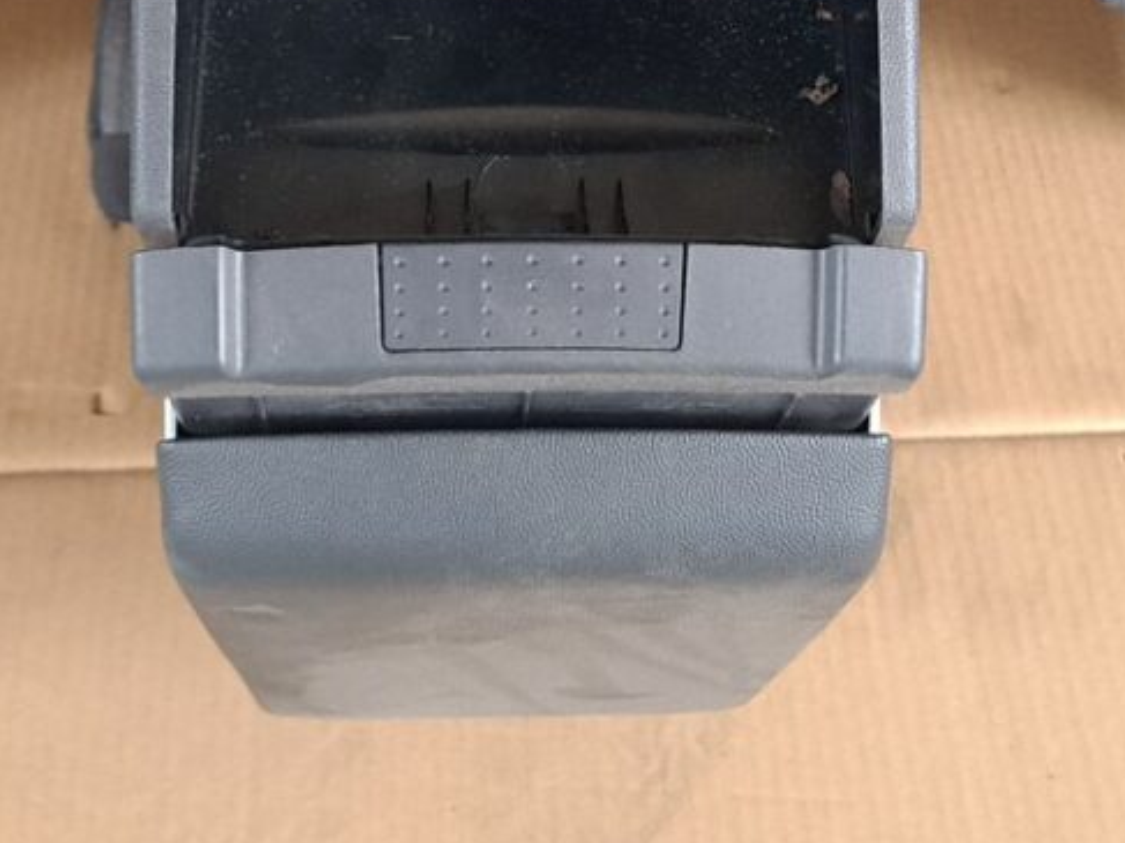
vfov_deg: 20.1
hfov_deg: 28.2
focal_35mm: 69
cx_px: 557
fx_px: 2242
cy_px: -152
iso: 400
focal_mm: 5.23
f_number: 1.8
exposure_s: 1/33
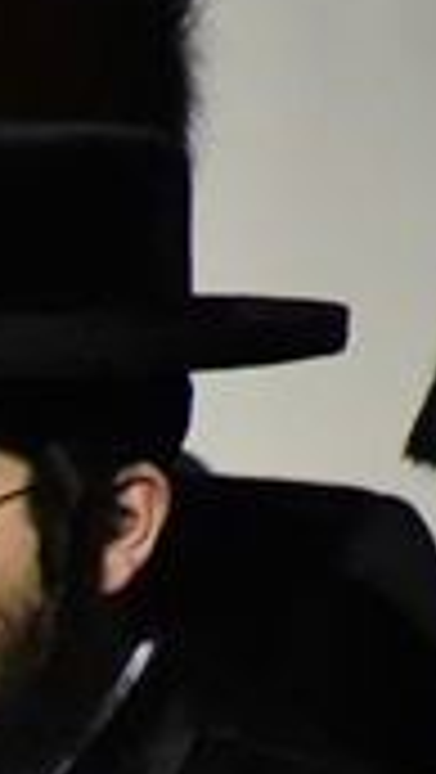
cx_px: -1398
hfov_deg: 0.7
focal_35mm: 1866
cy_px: 1325
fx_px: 38277
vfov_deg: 1.2
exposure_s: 1/100
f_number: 5.6
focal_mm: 300
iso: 6400
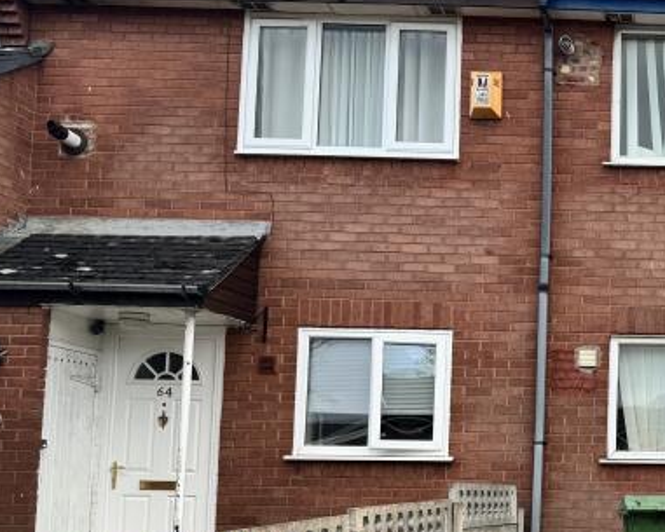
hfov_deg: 26.8
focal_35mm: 63
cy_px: 391
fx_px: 1240
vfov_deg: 24.0
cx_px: 782
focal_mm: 6.76
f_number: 1.78
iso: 64
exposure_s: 1/264
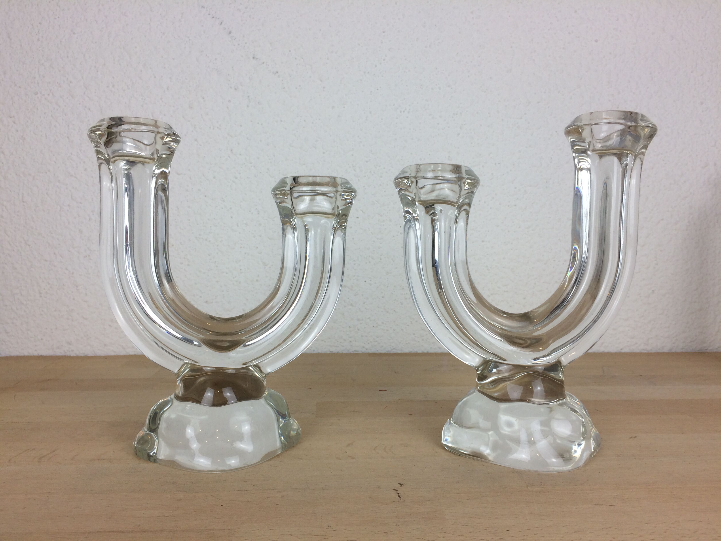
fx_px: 604
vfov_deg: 48.2
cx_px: 360
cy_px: 270
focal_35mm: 29
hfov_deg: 61.7
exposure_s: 1/100
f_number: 2.2
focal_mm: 4.15
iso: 32
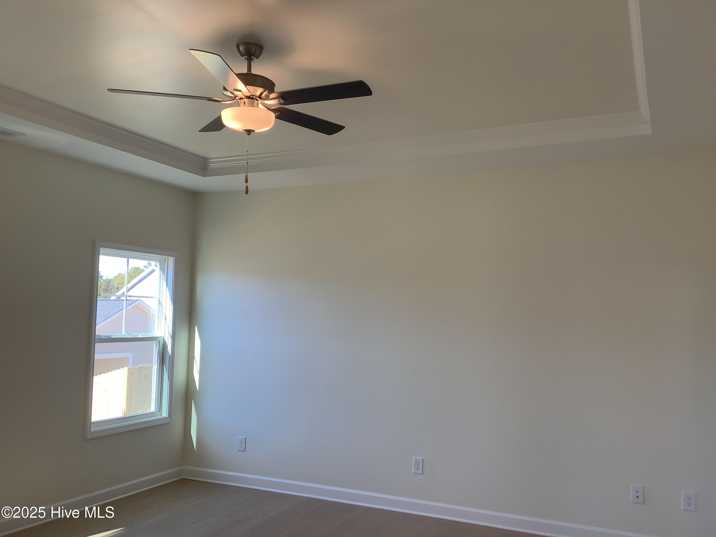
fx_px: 641
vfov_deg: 45.4
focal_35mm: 31
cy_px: 268
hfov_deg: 58.4
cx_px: 358
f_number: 2.4
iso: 50
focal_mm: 3.3
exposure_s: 1/120
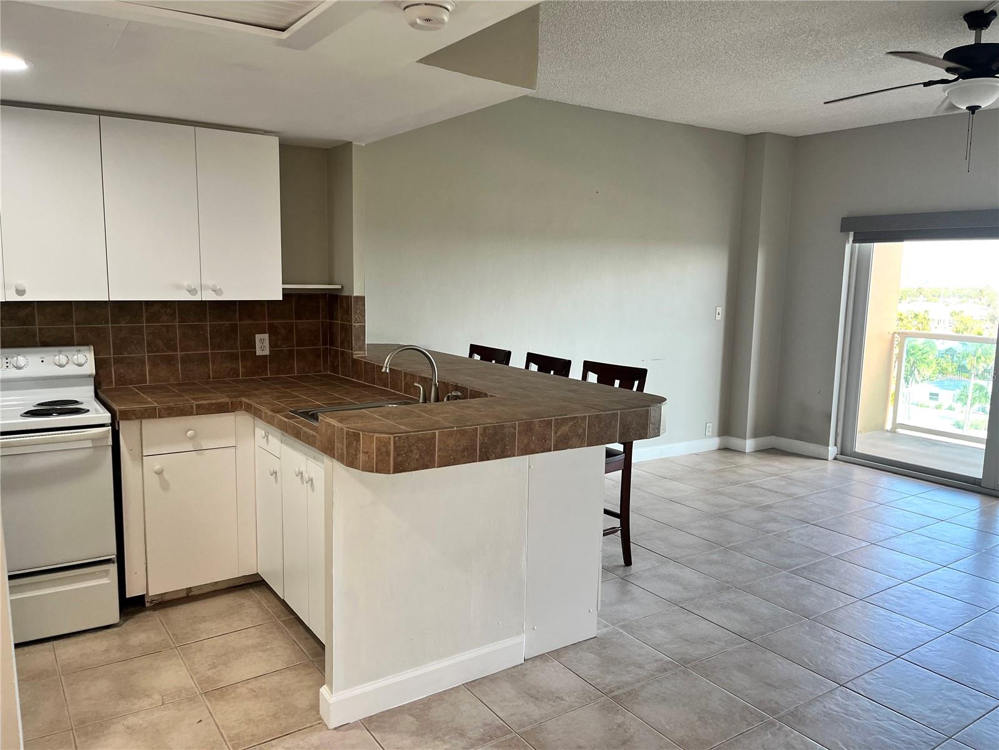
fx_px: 750
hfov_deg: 67.3
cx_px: 500
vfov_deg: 53.1
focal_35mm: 26
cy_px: 375
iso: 125
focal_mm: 5.1
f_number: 1.6
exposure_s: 1/120
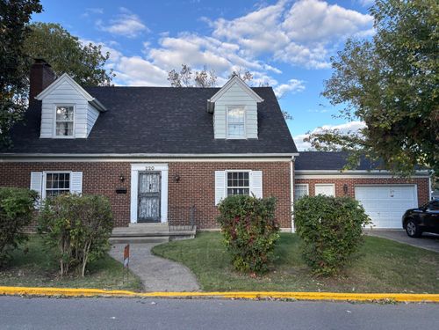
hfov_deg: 67.3
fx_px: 330
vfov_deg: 53.1
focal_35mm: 26
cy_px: 165
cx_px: 220
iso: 50
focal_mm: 5.96
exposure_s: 1/903
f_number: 1.6
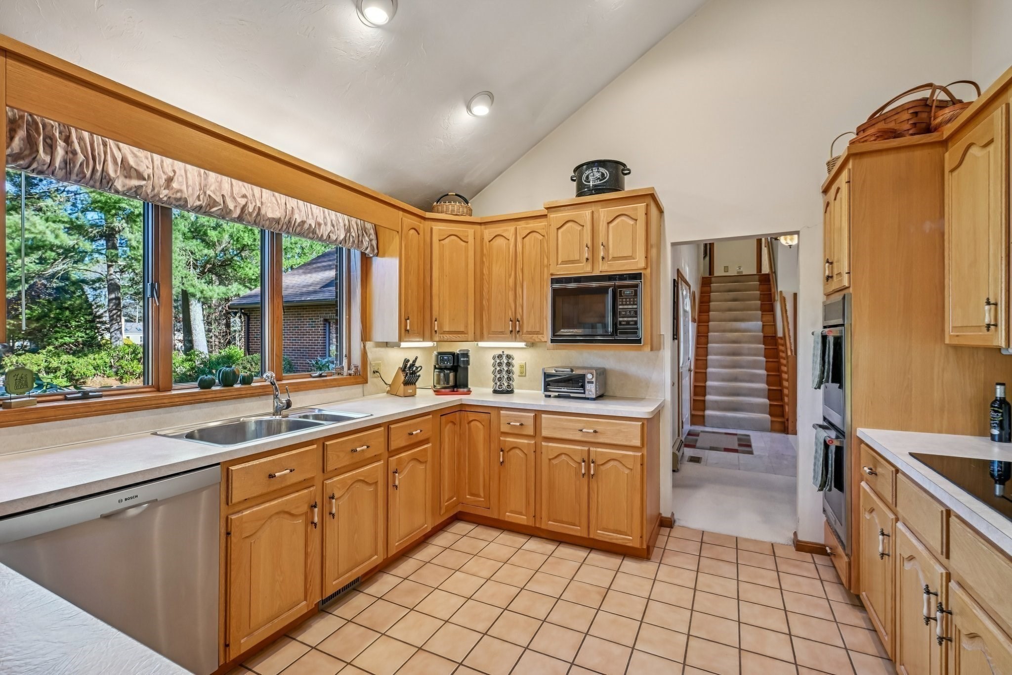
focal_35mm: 16
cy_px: 338
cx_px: 506
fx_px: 450
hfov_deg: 96.7
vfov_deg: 73.7
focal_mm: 16
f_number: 8
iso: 400
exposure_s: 1/25
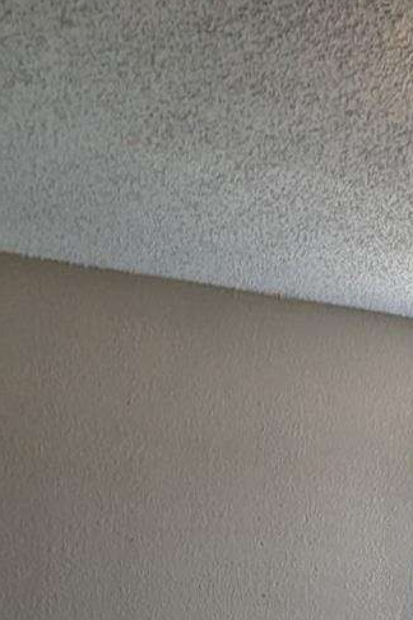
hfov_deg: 17.6
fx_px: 1204
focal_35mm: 70
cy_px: 764
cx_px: 605
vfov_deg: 25.6
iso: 53
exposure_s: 1/124
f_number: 2.2
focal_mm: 2.35
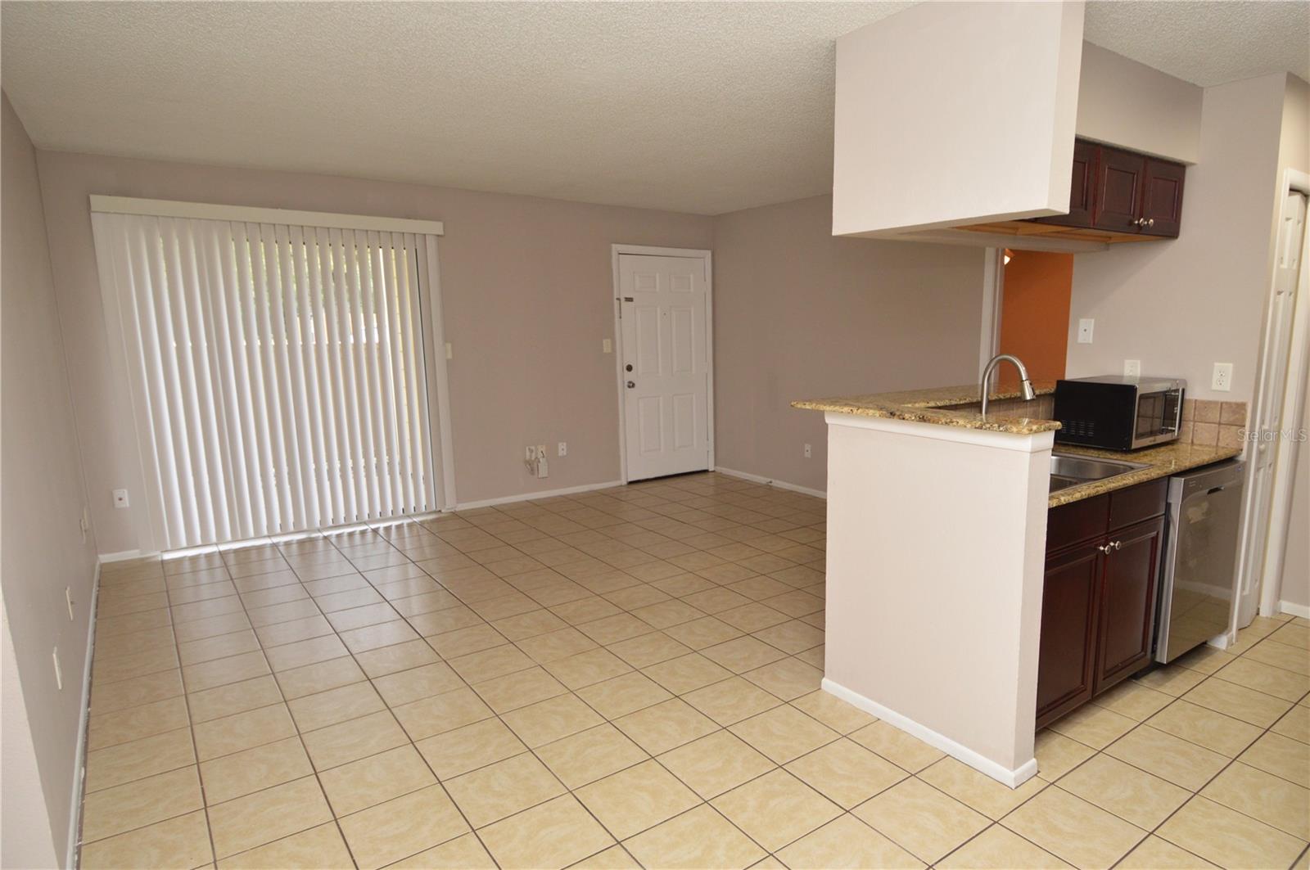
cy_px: 435
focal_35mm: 18
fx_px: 654
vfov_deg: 67.3
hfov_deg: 90.1
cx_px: 655
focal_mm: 12
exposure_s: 1/60
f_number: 4
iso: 400
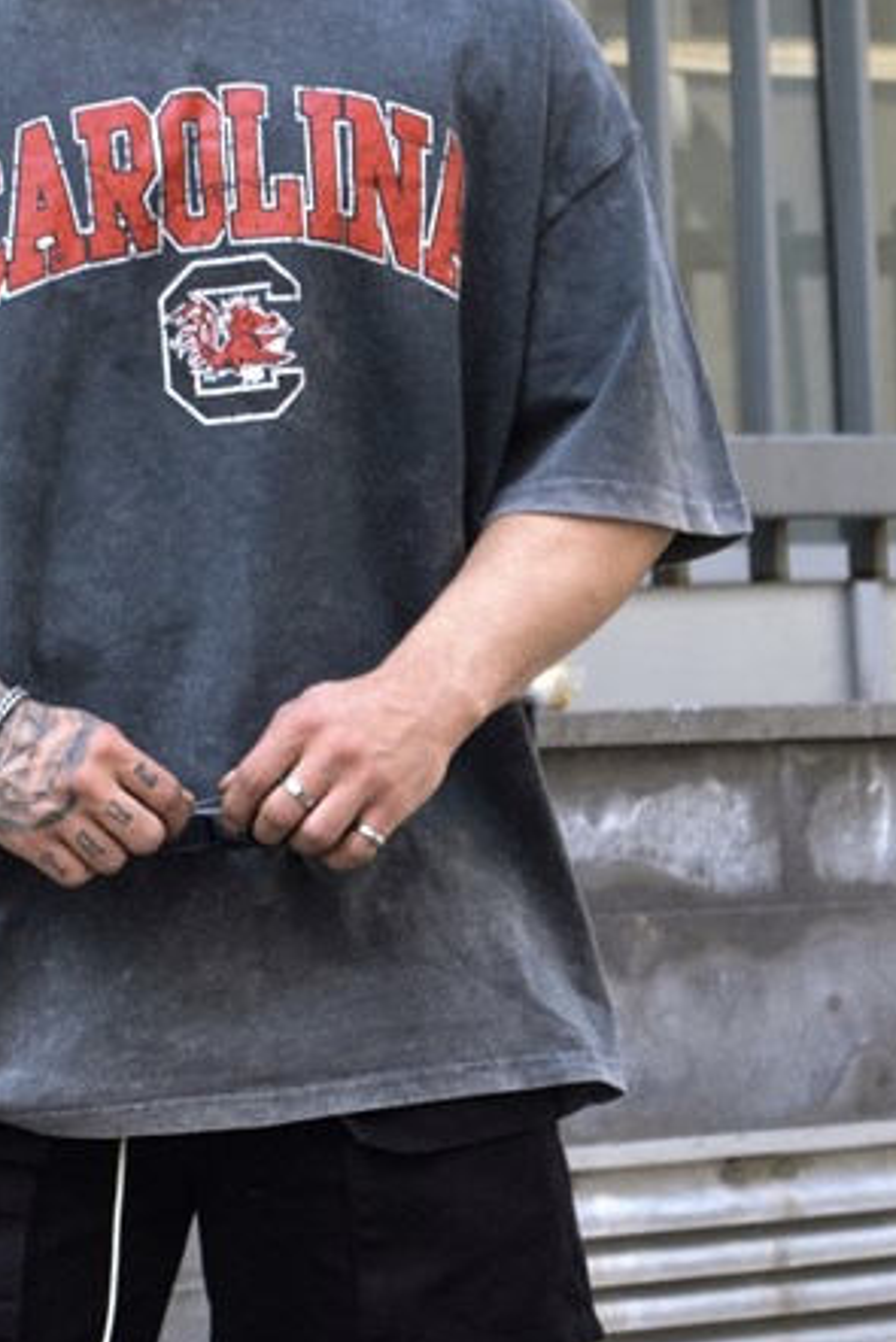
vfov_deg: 14.6
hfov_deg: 9.8
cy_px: 428
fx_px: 5216
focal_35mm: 140
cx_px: 164
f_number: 5.6
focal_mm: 55
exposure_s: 1/80
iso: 400
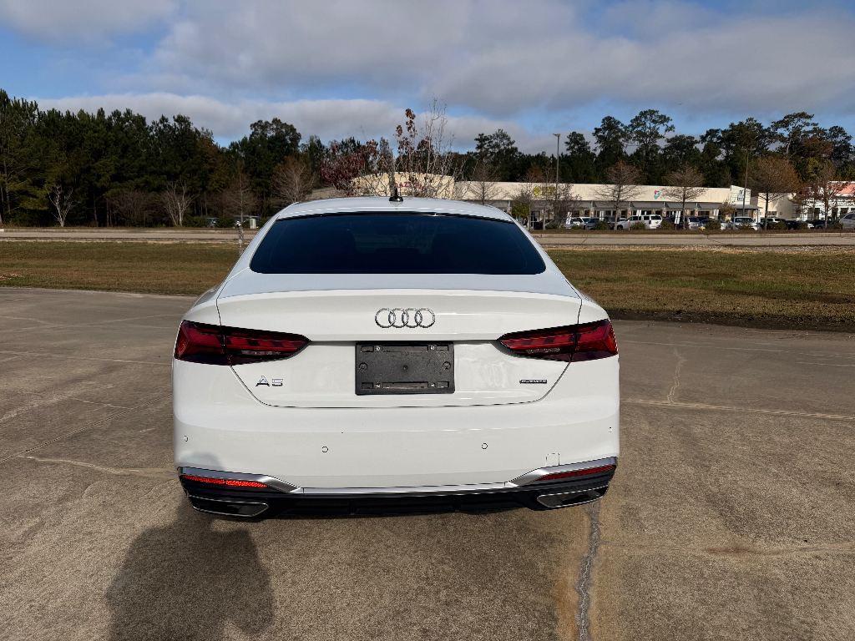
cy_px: 320
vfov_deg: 56.8
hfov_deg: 71.6
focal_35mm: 24
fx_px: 593
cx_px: 428
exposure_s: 1/10309
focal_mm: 6.76
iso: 80
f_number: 1.78
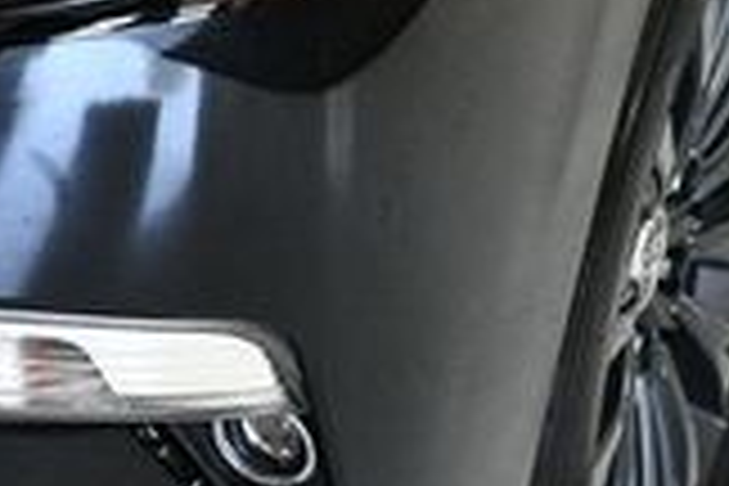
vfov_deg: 8.9
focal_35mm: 154
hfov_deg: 13.1
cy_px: -14
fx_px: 3118
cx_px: -54
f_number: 3.8
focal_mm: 26
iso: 1000
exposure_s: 1/125
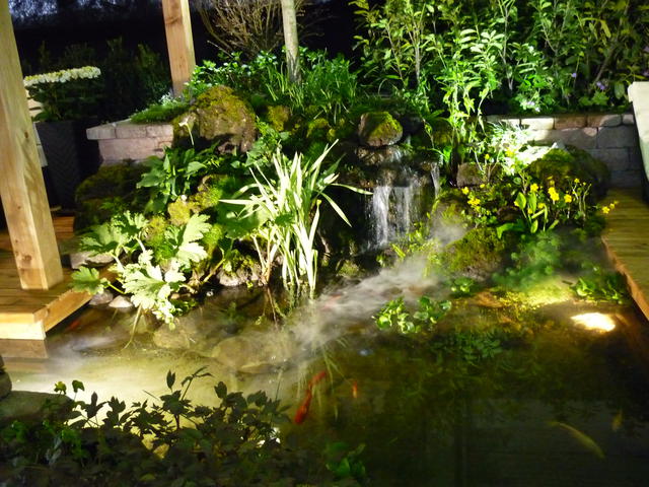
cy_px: 244
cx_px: 324
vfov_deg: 42.9
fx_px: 619
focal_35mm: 33
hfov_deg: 55.4
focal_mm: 5.5
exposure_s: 1/25
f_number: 2.8
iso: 800
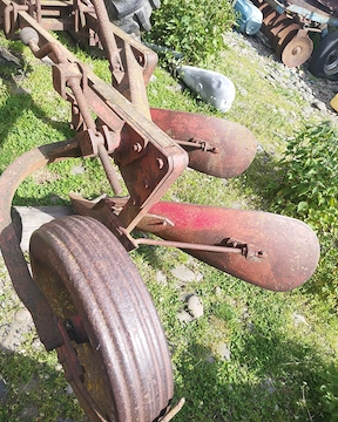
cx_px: 173
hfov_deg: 54.9
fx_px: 325
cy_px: 210
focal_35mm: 26
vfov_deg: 66.0
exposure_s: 1/256
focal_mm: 5.89
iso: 50
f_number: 1.89
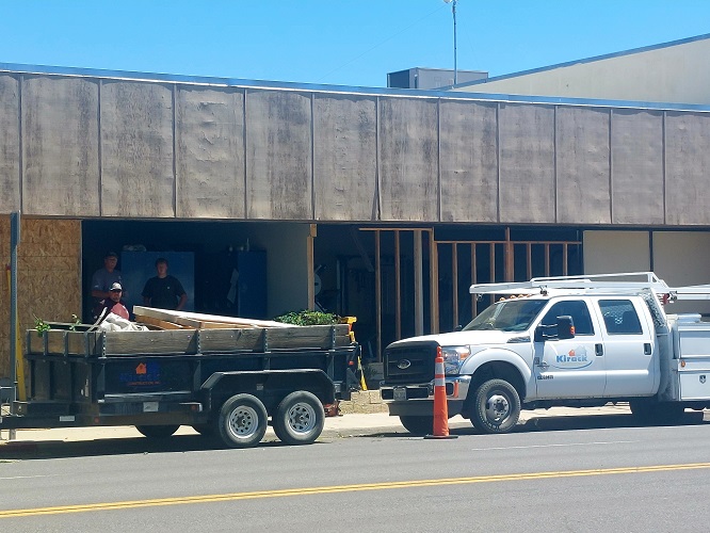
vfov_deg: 56.8
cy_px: 266
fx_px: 492
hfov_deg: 71.6
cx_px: 355
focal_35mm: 24
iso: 25
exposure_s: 1/714
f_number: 1.8
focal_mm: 5.23
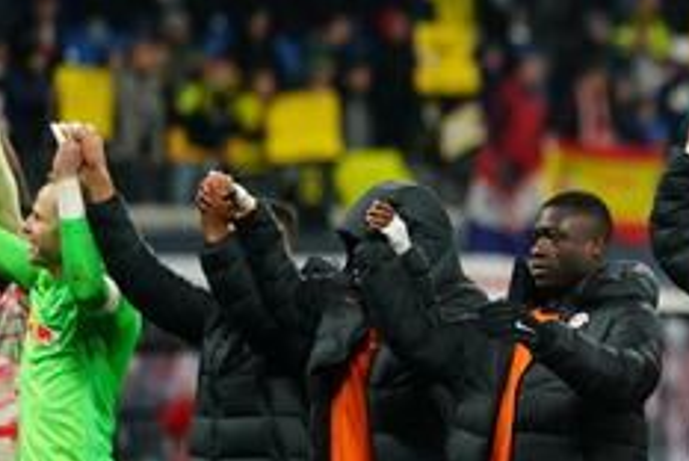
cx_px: 997
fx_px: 10195
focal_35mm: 532
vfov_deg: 2.6
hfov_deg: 3.9
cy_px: 288
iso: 2500
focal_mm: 135
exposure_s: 1/5000
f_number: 1.8
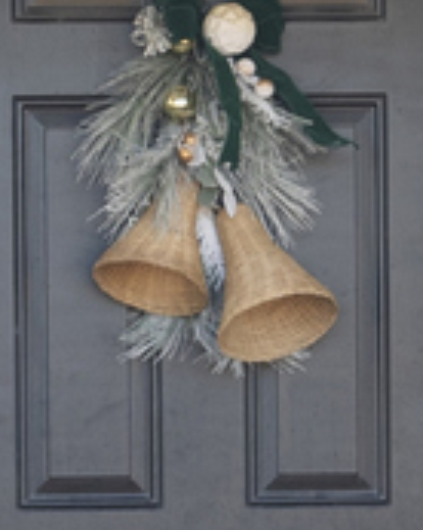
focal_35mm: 211
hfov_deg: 7.3
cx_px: 156
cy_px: 297
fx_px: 3308
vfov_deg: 9.2
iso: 160
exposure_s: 1/40
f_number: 7.1
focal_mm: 16
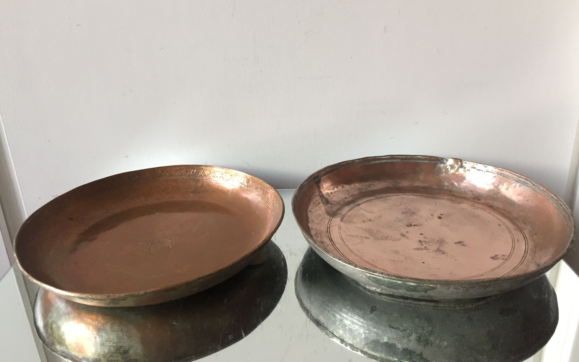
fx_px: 489
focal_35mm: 31
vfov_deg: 40.6
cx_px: 289
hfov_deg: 61.2
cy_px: 169
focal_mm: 4.15
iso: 125
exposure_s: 1/33
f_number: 2.2
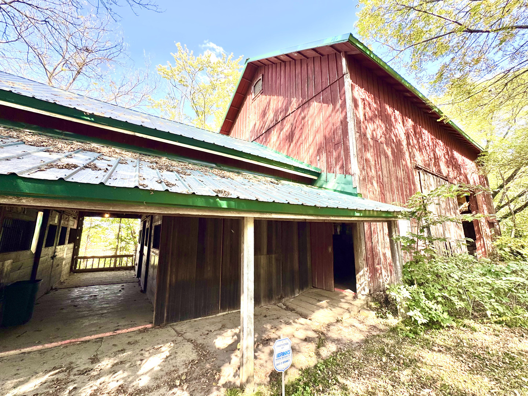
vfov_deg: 85.7
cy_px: 198
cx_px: 264
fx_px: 214
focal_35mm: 14
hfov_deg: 102.1
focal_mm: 2.22
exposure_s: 1/198
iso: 40
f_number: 2.2
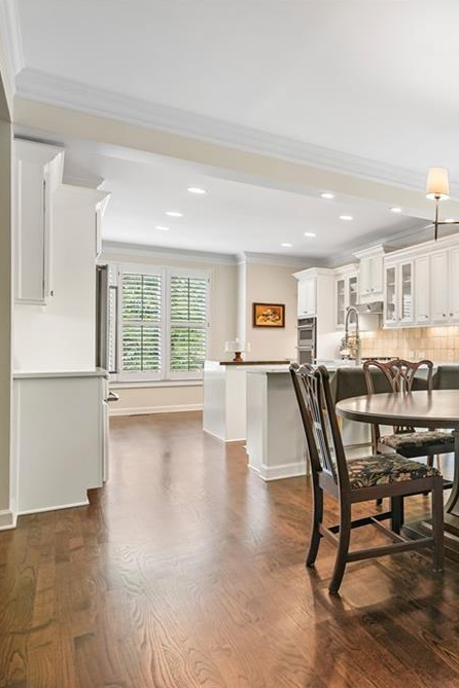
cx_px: 508
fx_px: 512
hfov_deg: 39.3
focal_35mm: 27
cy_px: 344
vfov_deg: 67.8
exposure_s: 1/8
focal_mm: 17.5
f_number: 8
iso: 400
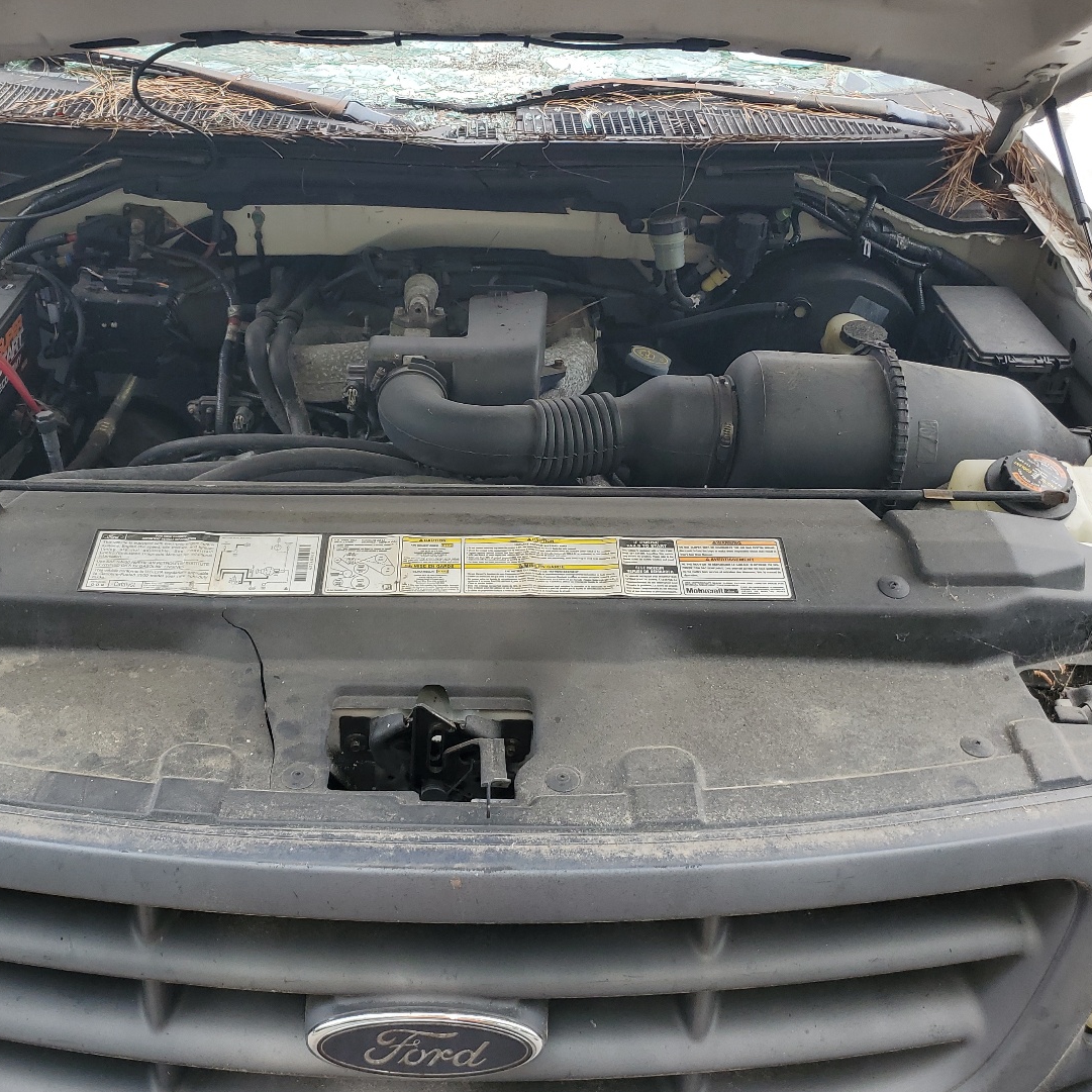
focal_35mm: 34
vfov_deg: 48.4
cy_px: 517
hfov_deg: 48.2
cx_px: 441
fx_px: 1213
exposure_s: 1/500
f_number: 1.5
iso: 50
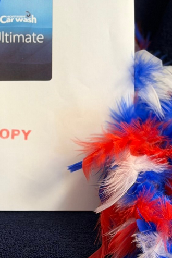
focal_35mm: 121
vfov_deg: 16.8
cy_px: 52
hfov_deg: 11.1
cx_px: -29
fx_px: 867
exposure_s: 1/40
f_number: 1.78
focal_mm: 6.76
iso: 200
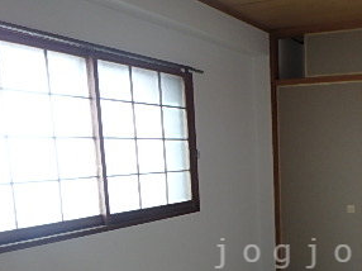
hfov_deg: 38.6
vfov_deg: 29.3
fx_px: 491
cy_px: 253
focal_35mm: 47
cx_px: 301
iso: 200
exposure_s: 1/30
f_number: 3.5
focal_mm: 3.7
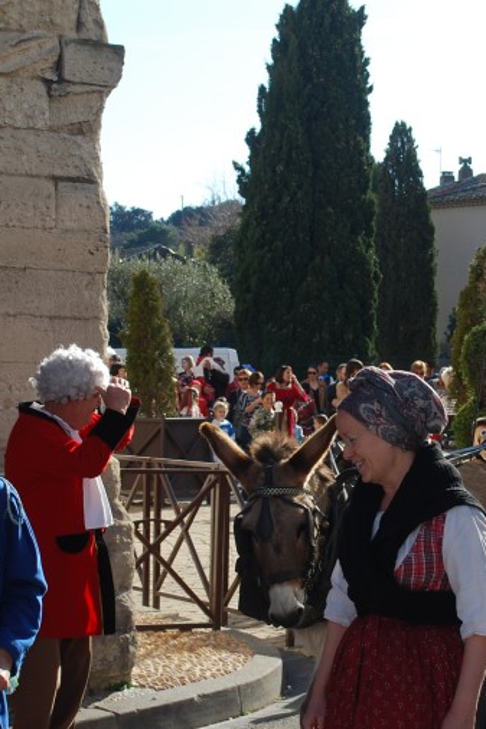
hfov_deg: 13.5
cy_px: 313
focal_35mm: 101
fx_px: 2046
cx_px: 333
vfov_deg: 20.2
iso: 100
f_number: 6.3
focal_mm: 34
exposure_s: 1/200
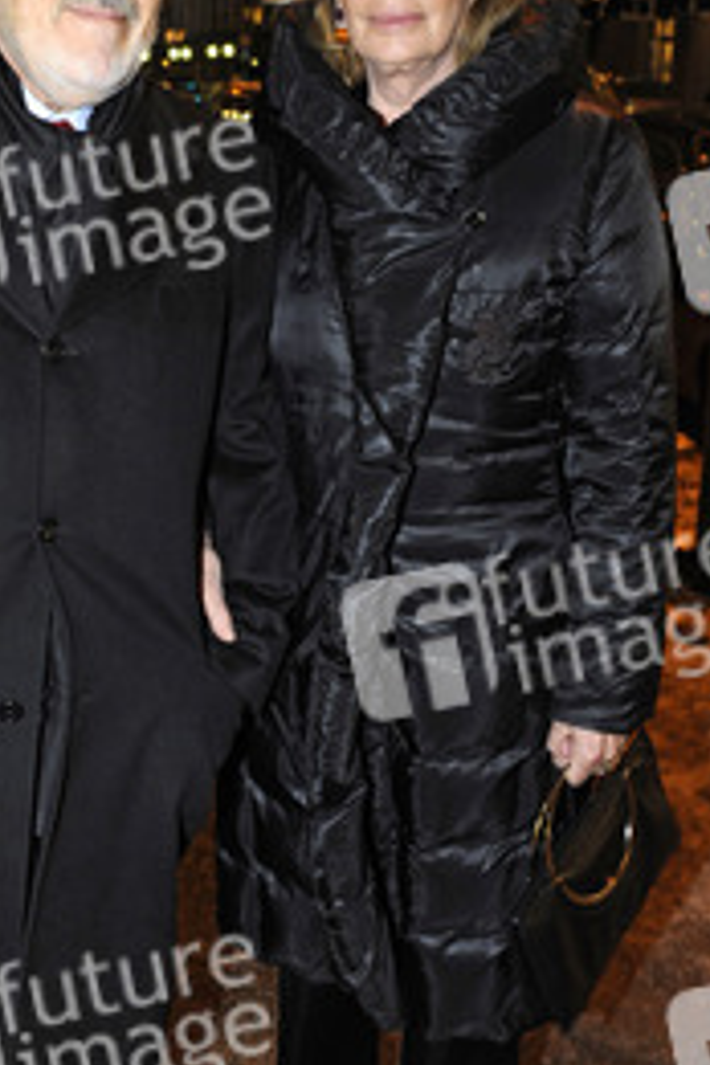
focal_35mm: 49
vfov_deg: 40.1
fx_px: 1449
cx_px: 180
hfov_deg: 27.2
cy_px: 420
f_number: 5.6
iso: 1250
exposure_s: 1/15
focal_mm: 32
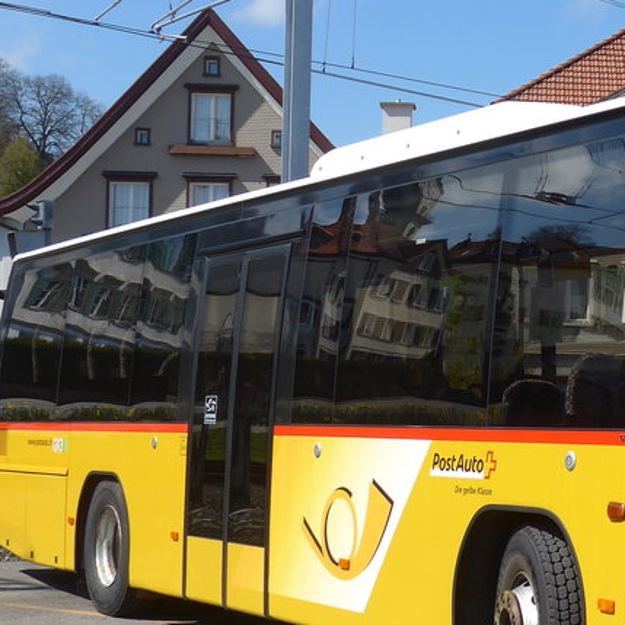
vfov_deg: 20.6
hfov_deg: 19.5
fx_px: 1716
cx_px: 742
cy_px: 283
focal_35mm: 84
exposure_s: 1/1300
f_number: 2.8
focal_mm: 7
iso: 80
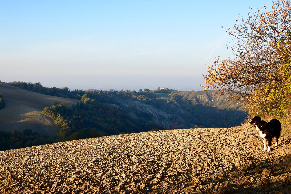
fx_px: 388
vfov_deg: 28.1
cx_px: 146
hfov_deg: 41.1
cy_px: 97
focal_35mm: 48
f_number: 10
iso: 400
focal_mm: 32
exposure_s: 1/250
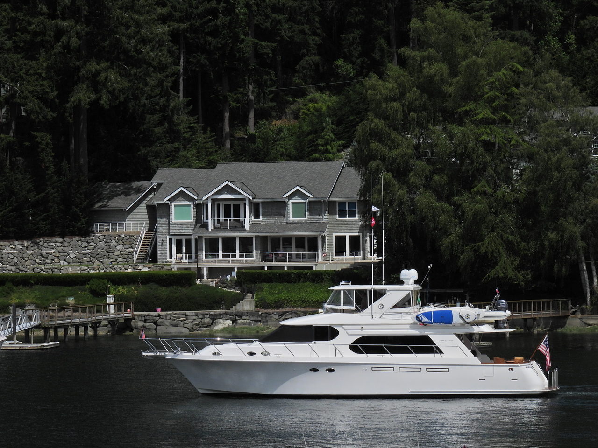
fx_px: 2591
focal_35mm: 150
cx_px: 299
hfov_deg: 13.2
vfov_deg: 9.9
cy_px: 224
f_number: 6.3
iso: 100
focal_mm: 26.8
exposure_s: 1/1600
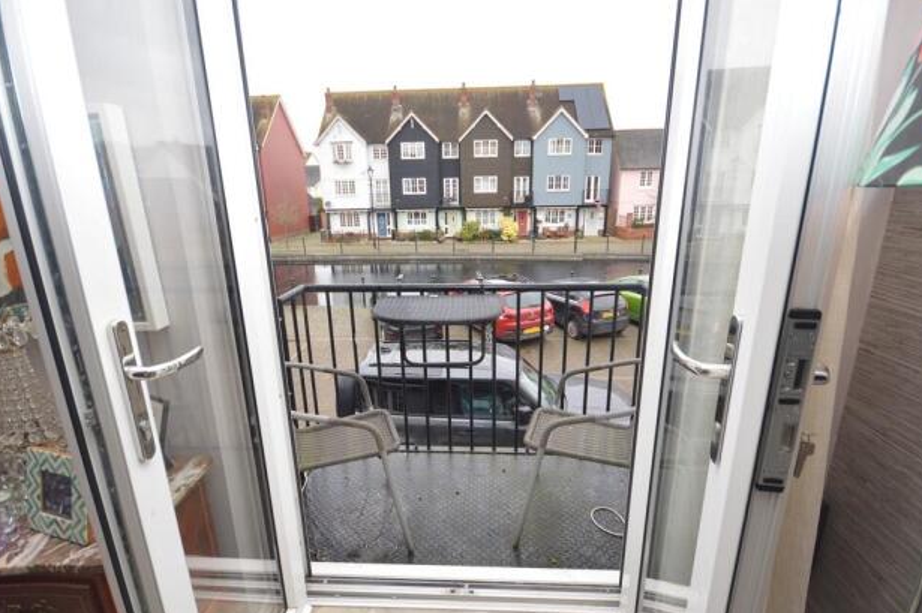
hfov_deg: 96.8
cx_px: 451
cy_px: 300
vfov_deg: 73.6
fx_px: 409
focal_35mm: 16
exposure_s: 1/125
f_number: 5.6
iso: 400
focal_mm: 10
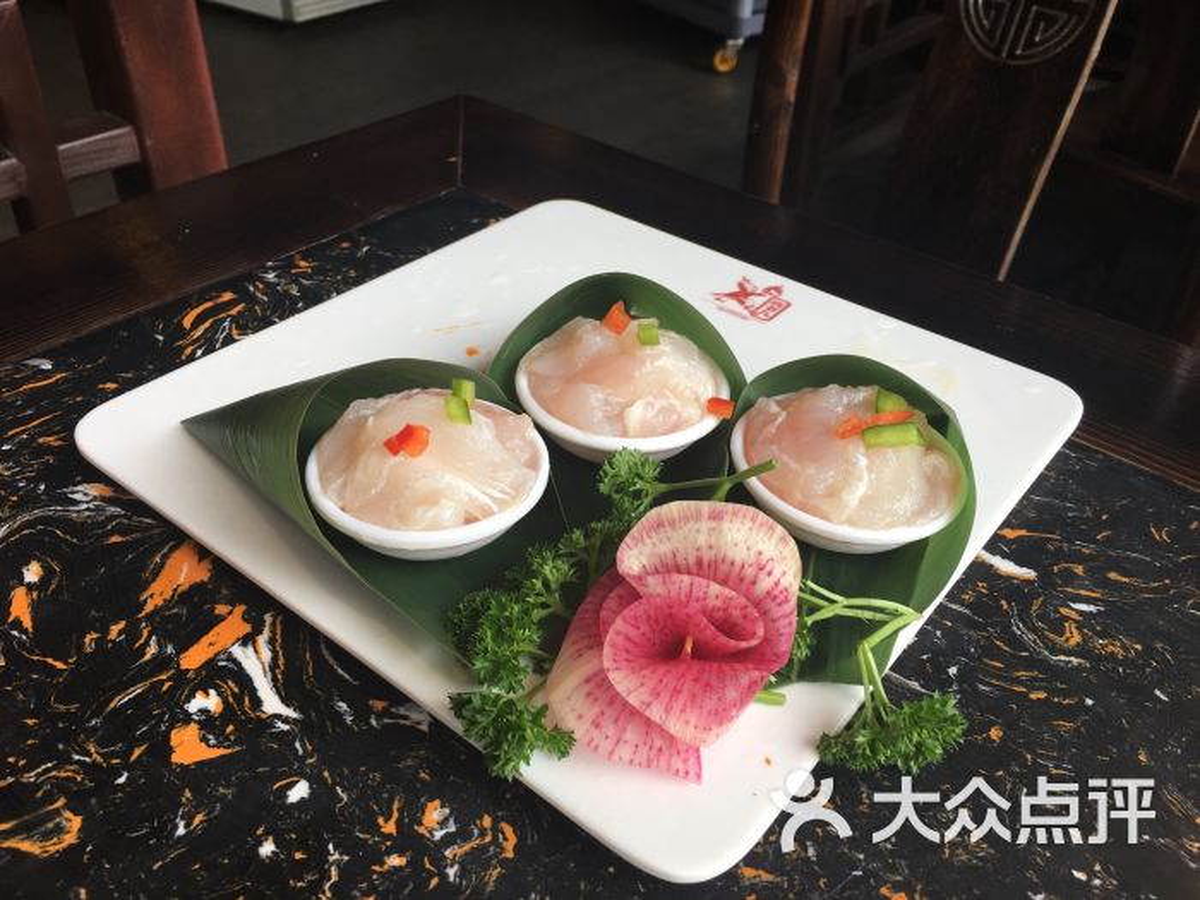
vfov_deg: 48.2
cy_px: 450
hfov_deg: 61.7
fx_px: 1005
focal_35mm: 29
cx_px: 600
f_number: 2.2
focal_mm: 4.15
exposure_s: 1/50
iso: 32
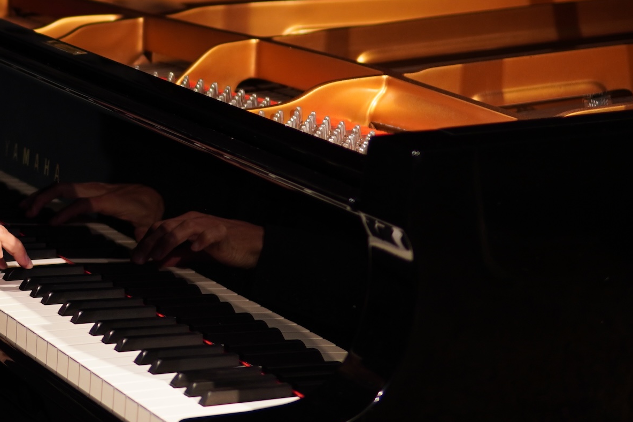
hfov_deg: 17.4
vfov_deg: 11.9
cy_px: -5
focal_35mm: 114
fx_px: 2004
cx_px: -30
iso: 160
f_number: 1.4
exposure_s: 1/100
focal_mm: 30
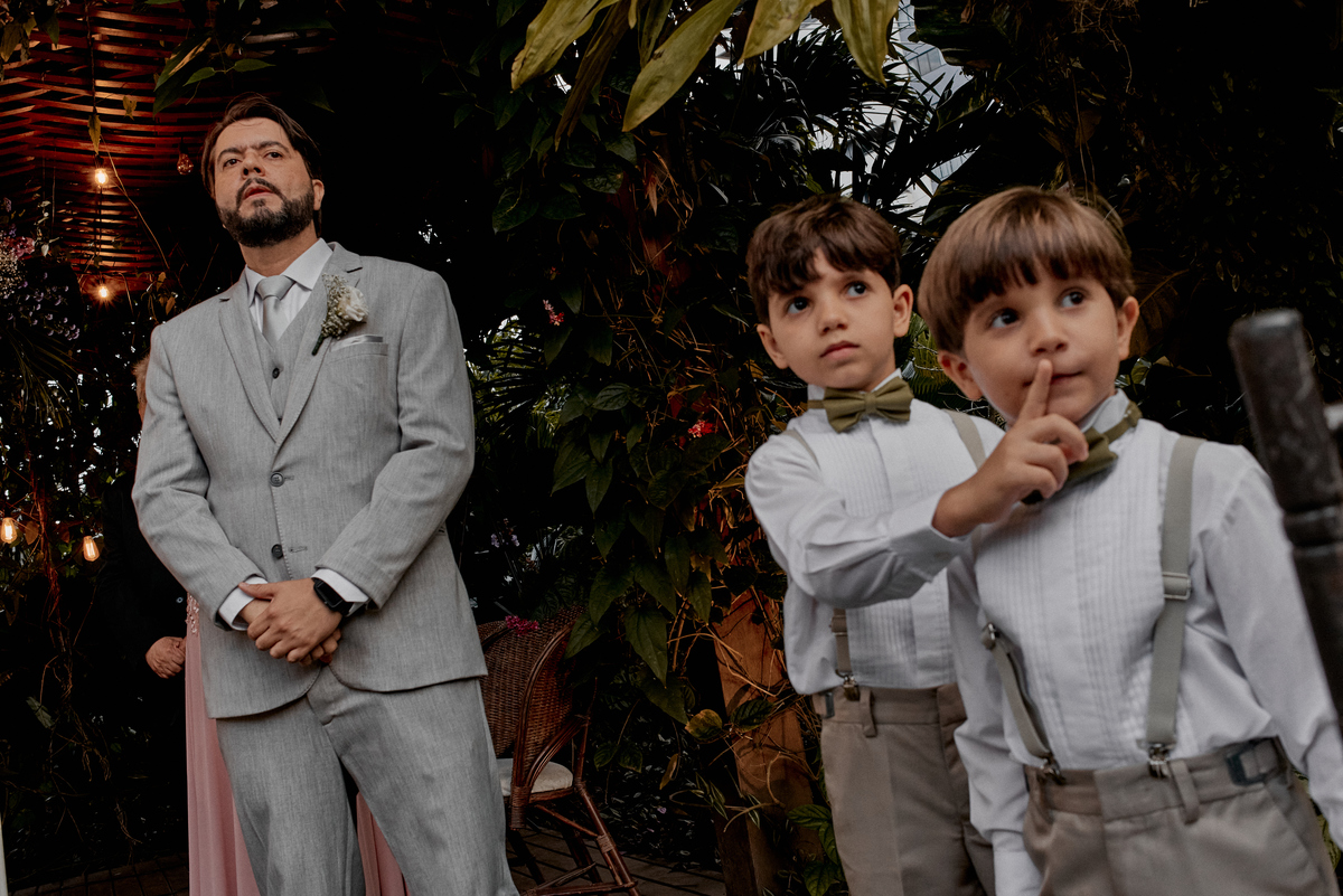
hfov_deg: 54.4
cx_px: 672
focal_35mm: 35
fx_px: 1306
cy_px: 448
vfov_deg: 37.9
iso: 1600
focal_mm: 35
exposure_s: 1/200
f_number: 8
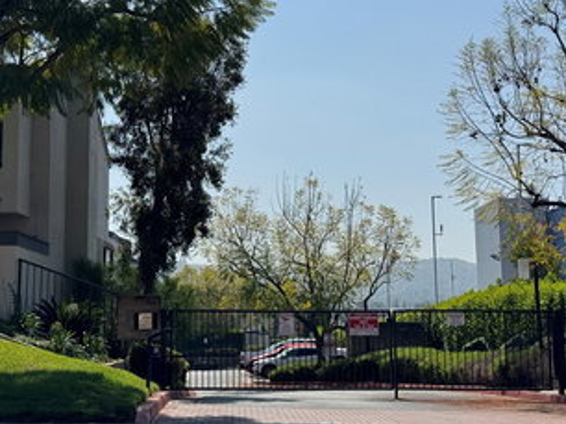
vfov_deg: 21.8
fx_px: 1095
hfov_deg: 29.0
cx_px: 247
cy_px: 144
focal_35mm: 67
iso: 80
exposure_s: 1/10526
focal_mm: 6.76
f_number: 1.78
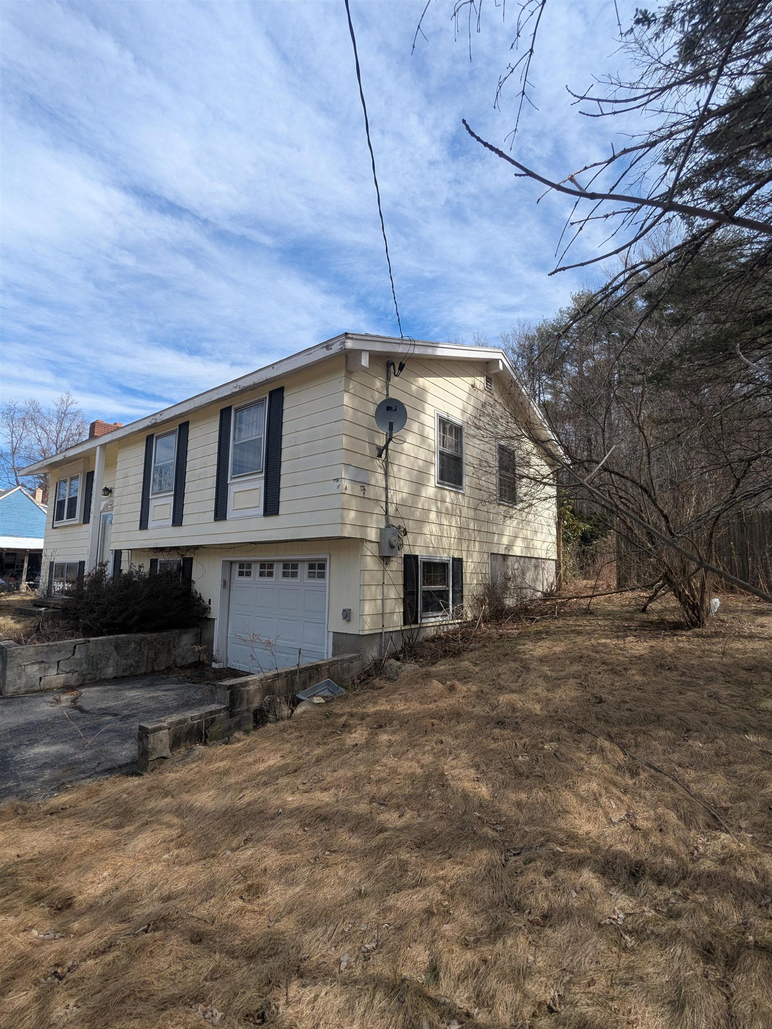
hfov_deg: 78.1
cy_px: 514
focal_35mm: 16
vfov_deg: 94.5
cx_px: 386
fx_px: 476
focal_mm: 2.35
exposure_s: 1/1134
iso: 48
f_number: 2.2
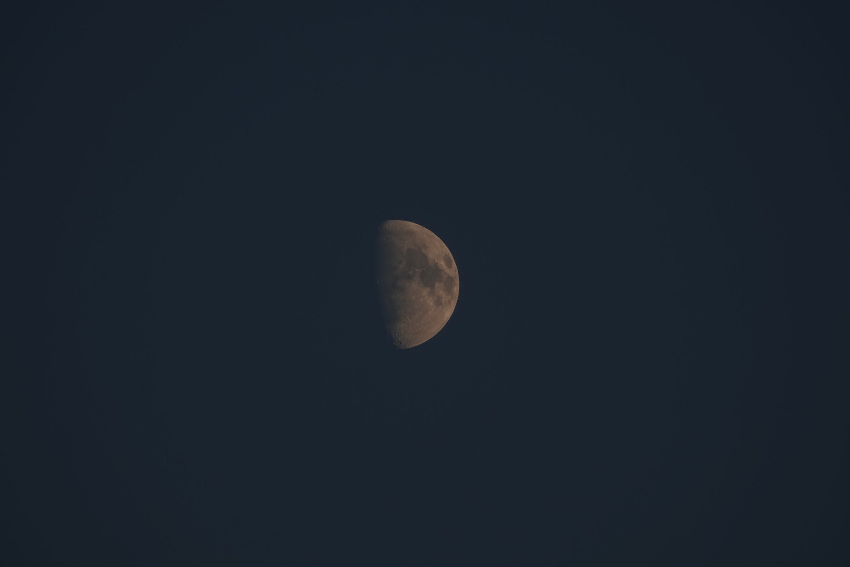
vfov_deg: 2.3
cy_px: 284
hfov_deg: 3.4
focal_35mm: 599
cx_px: 425
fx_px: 14142
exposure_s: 1/25
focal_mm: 219.82
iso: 64
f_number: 16
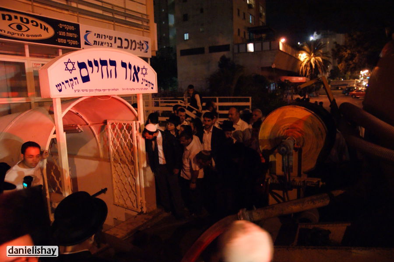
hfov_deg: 70.5
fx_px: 279
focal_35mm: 26
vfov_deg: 50.4
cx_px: 197
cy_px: 131
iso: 1600
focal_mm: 17
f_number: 2.8
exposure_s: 1/20
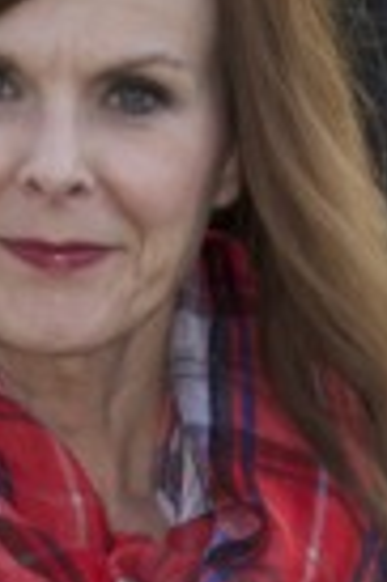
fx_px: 16310
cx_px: 72
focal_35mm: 1009
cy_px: 1754
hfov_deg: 1.4
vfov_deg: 2.0
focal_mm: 90
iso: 250
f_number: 4.5
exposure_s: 1/125
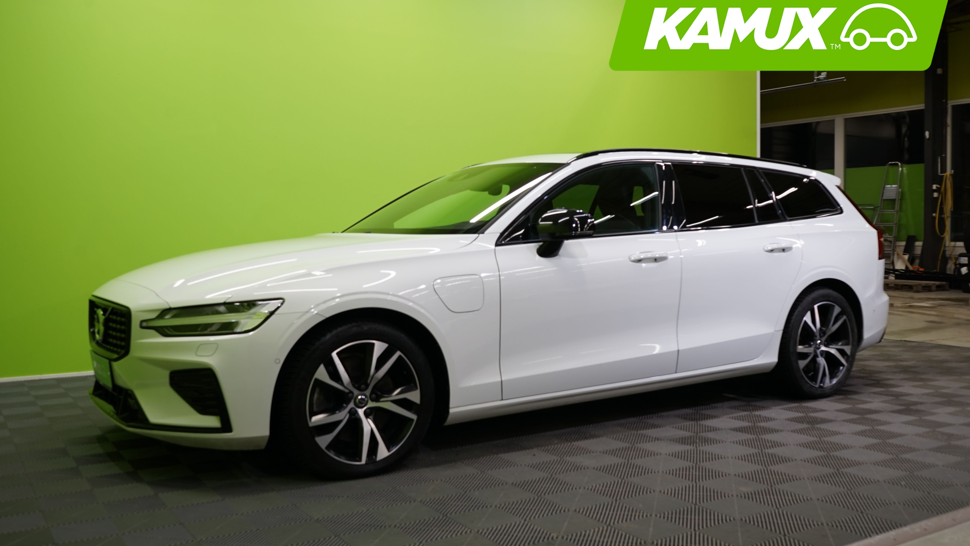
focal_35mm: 39
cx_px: 486
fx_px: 1003
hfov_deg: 51.6
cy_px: 281
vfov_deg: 30.4
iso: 500
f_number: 6.3
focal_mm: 37
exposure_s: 1/40
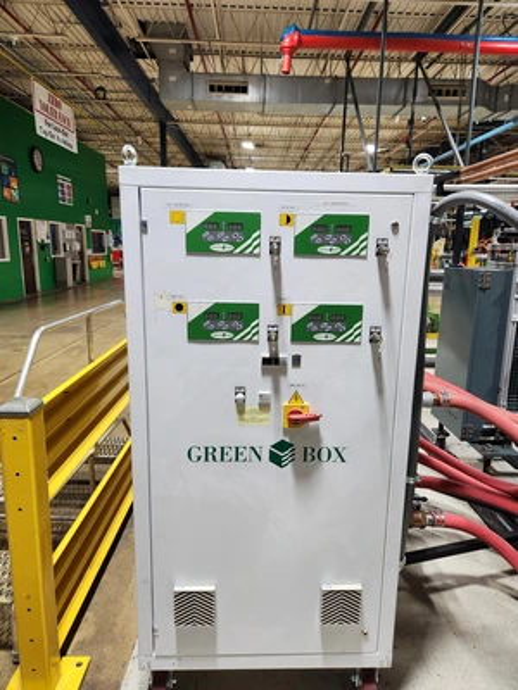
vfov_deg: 73.9
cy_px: 345
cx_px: 259
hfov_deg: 58.9
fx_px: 459
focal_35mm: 23
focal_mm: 5.4
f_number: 1.8
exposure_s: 1/120
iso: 320
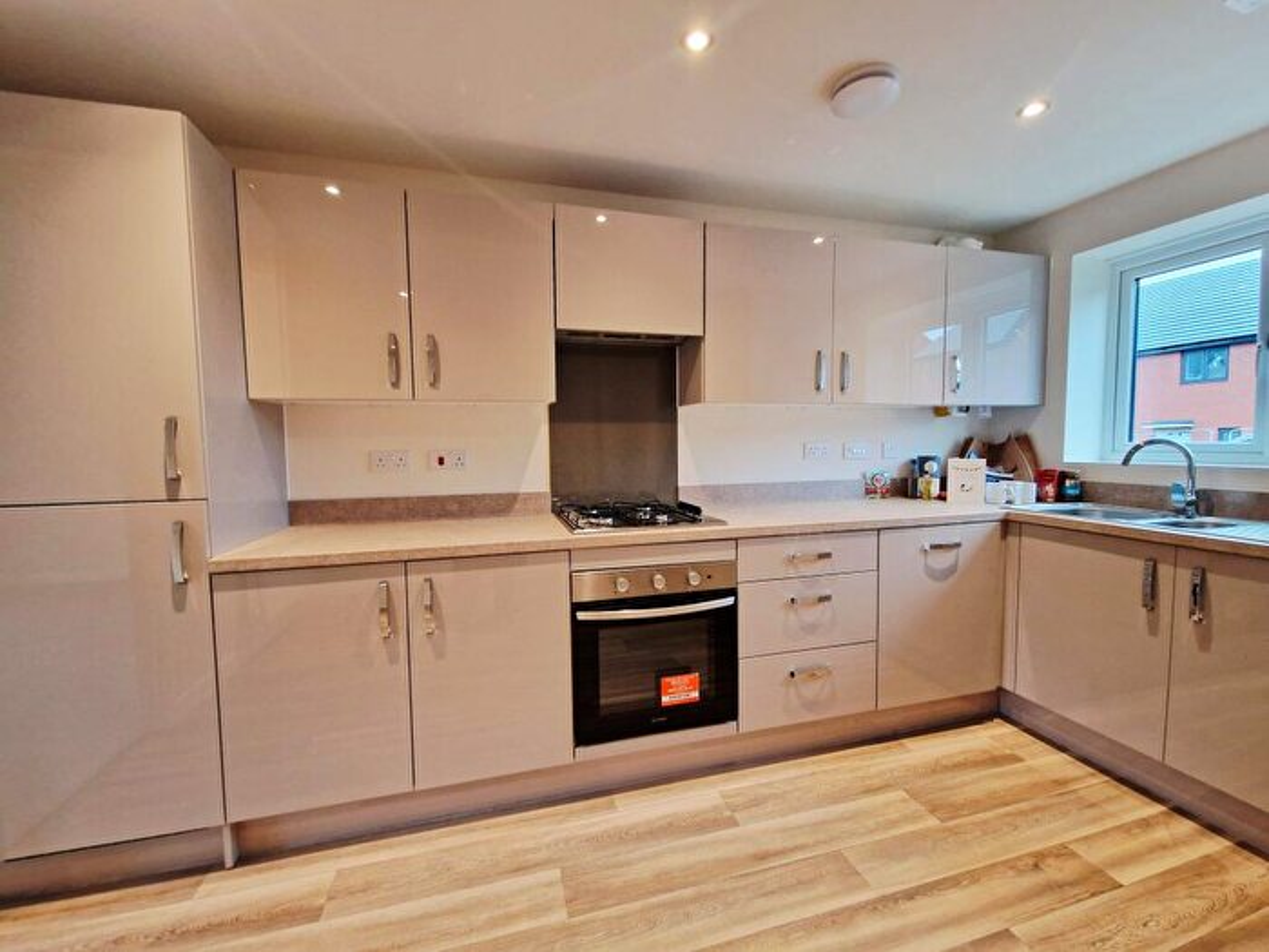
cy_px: 476
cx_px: 634
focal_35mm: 13
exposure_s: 1/50
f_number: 2.2
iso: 320
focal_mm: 2.2
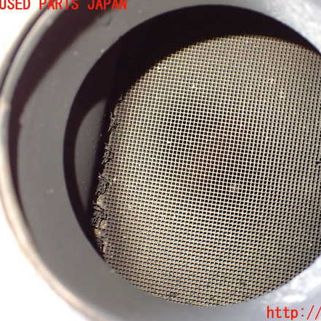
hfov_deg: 45.4
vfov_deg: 46.0
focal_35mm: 36
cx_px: 213
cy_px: 159
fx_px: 378
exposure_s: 1/40
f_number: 2.3
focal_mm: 5.4
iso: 800
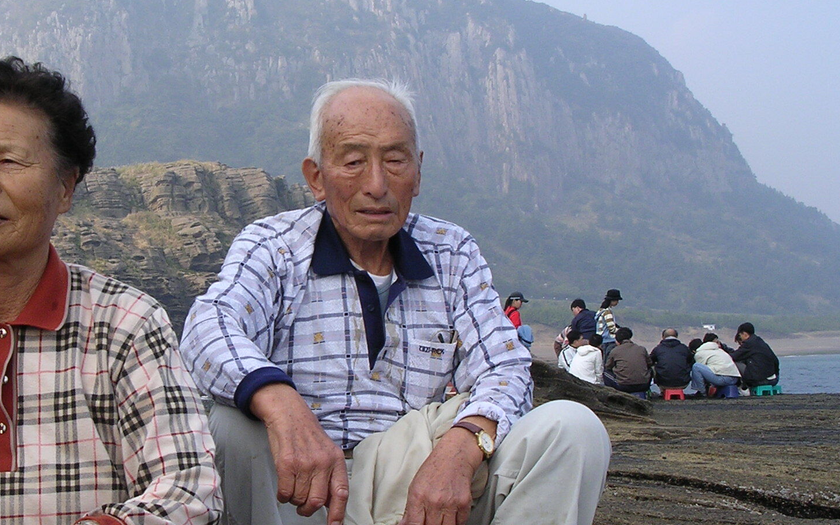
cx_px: 263
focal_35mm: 57
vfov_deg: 22.8
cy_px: 255
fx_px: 1305
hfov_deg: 35.2
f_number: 5.6
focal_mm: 5.8
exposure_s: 1/141
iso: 100
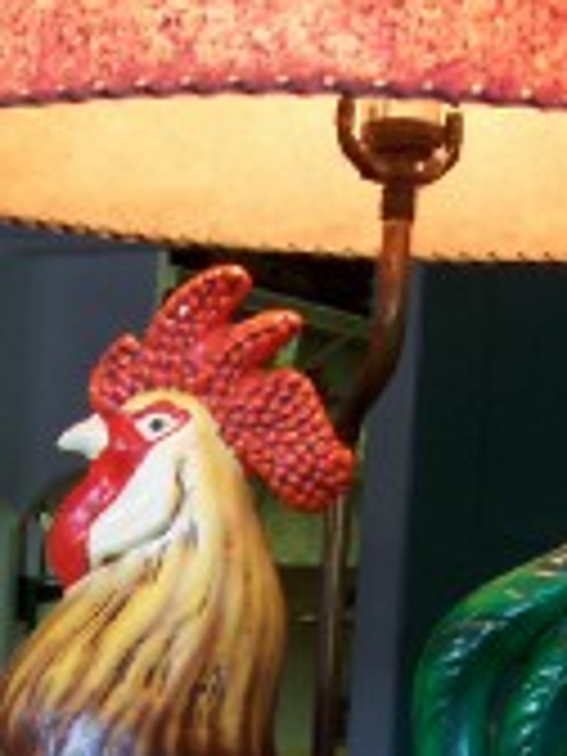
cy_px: 891
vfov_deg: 20.9
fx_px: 1922
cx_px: 315
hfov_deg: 16.8
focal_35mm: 88
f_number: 2.8
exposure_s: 1/30
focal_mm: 5.6
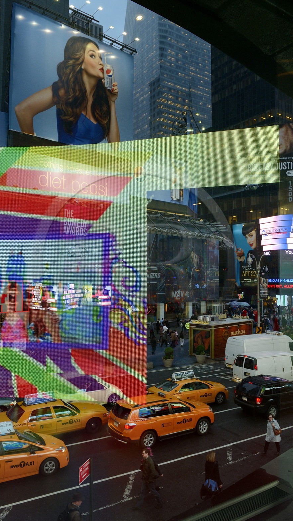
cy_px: 266
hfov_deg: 40.1
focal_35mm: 29
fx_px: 401
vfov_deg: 66.1
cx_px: 134
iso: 1600
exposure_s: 1/125
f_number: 9
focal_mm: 27
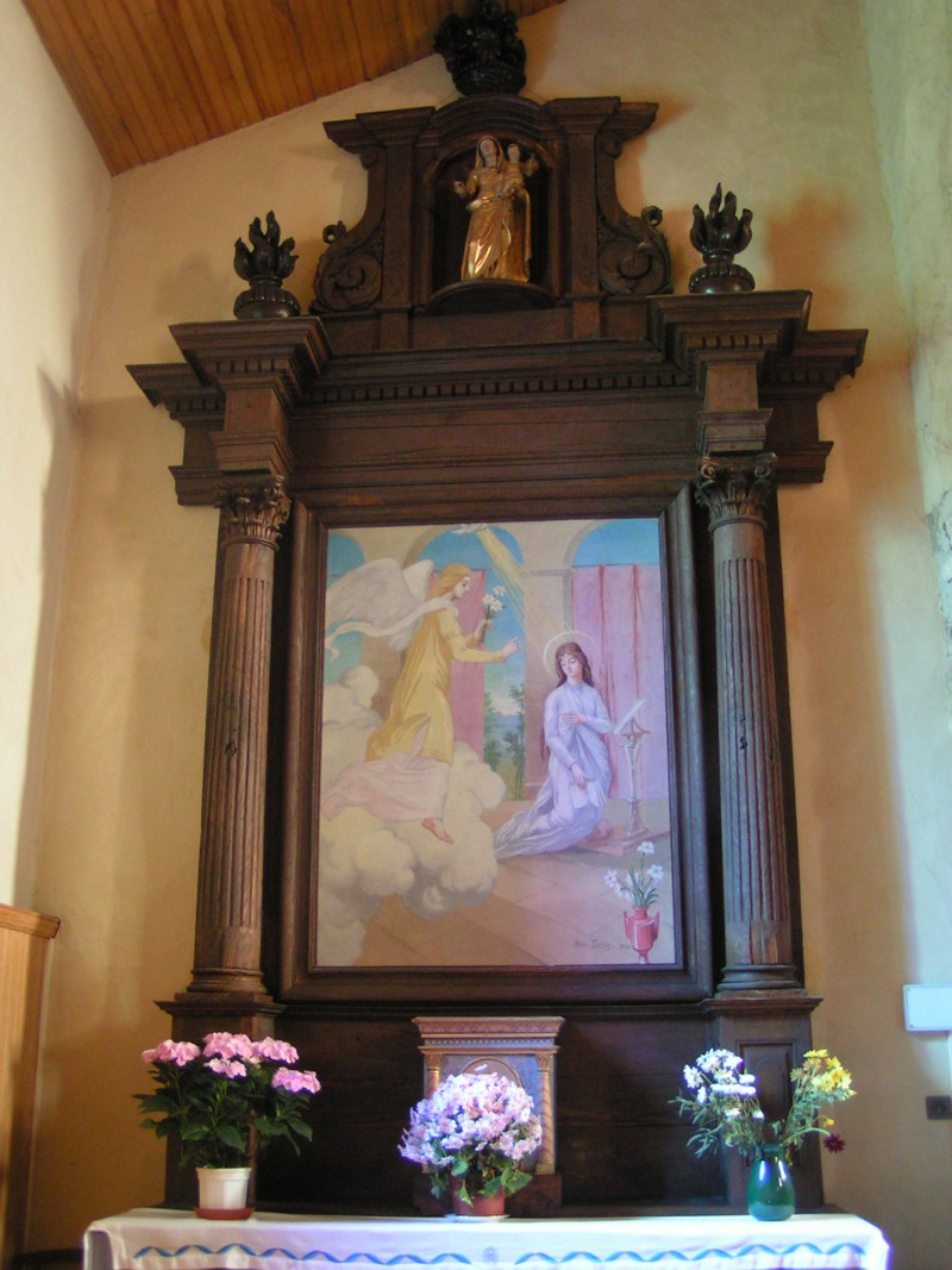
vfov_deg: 49.0
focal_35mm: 38
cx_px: 476
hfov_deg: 37.7
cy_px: 635
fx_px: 1394
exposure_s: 2
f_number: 2.8
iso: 200
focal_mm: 5.8
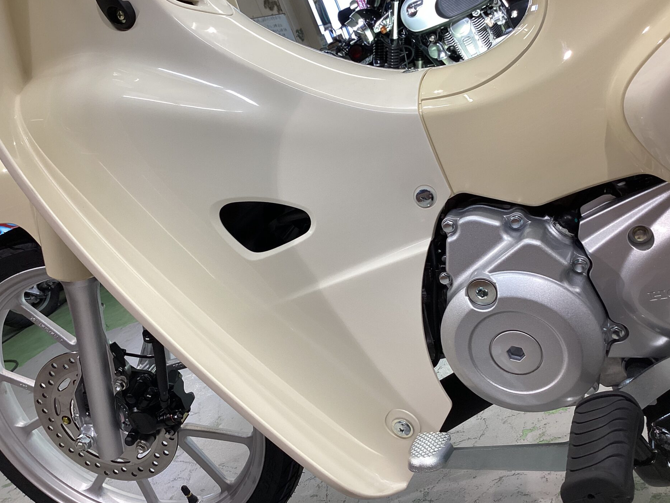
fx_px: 619
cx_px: 327
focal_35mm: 32
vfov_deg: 44.2
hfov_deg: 56.8
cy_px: 252
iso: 64
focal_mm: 3.3
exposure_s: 1/60
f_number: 2.4
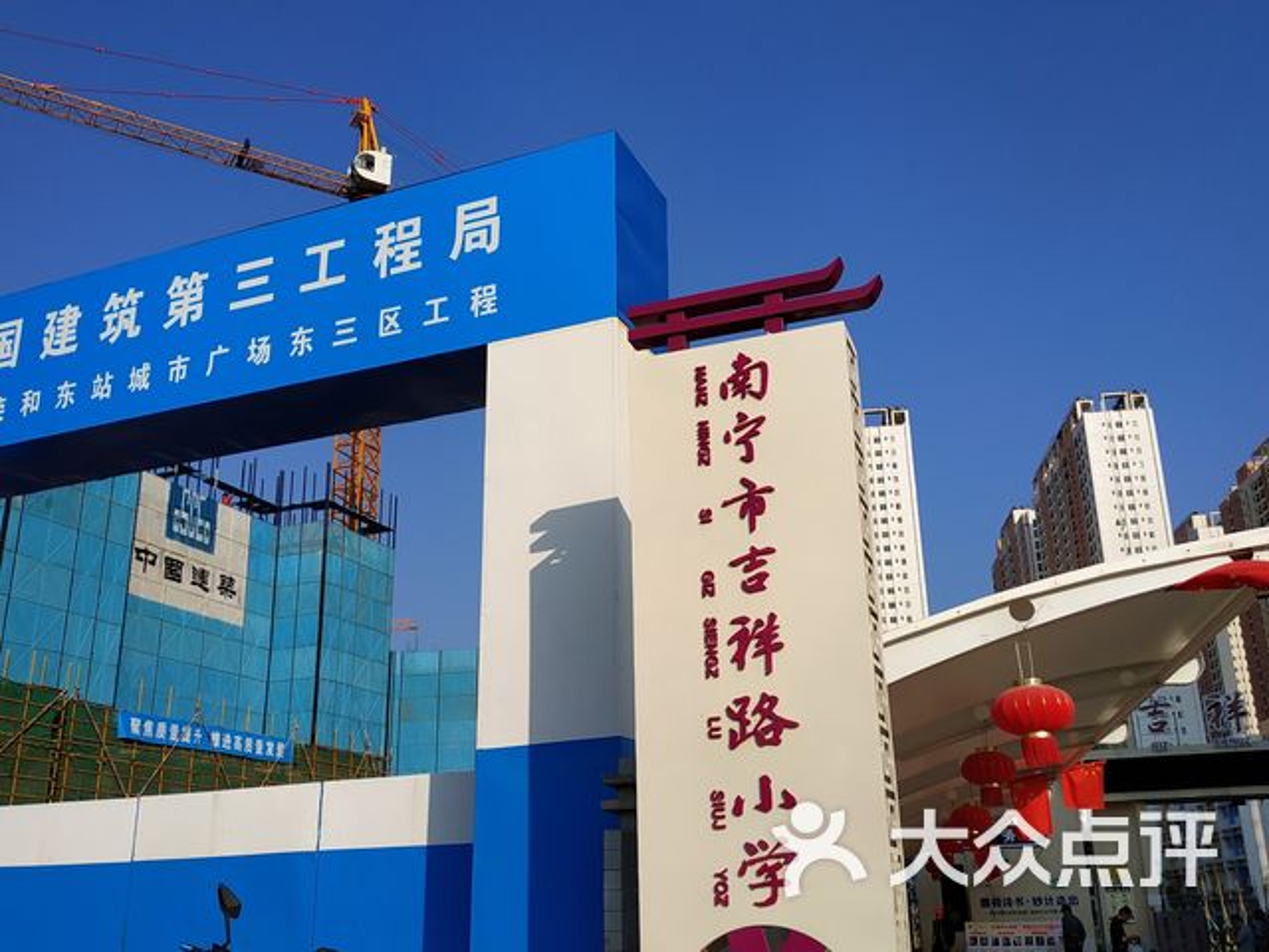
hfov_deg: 71.6
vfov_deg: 56.8
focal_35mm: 24
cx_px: 634
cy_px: 476
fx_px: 880
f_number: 1.9
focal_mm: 3.94
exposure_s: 1/3333
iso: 100
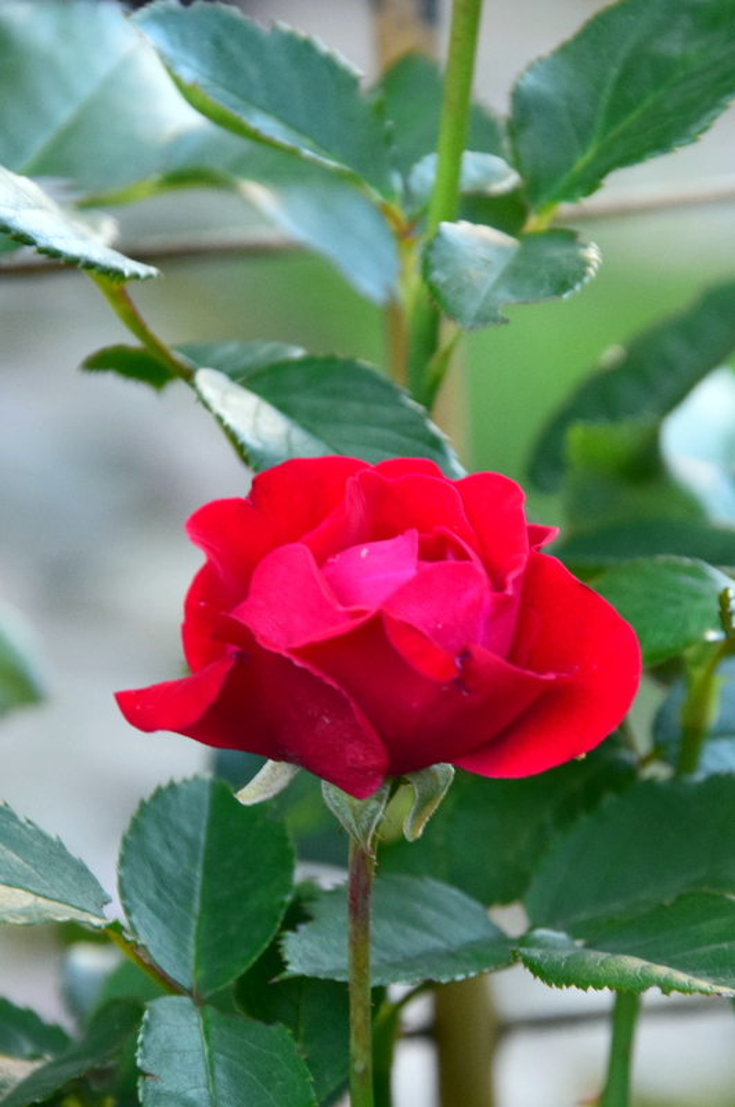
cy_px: 554
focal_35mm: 138
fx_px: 4239
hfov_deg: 9.9
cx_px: 368
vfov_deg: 14.9
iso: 1100
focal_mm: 92
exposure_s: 1/30
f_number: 7.1
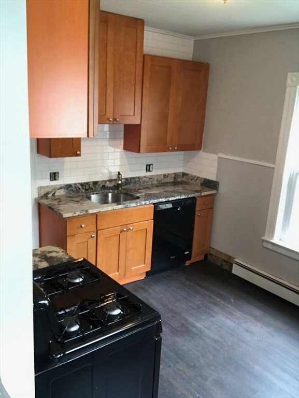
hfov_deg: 44.2
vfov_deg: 56.8
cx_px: 150
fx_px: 368
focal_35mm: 32
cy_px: 199
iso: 200
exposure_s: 1/24
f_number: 2.2
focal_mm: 2.87
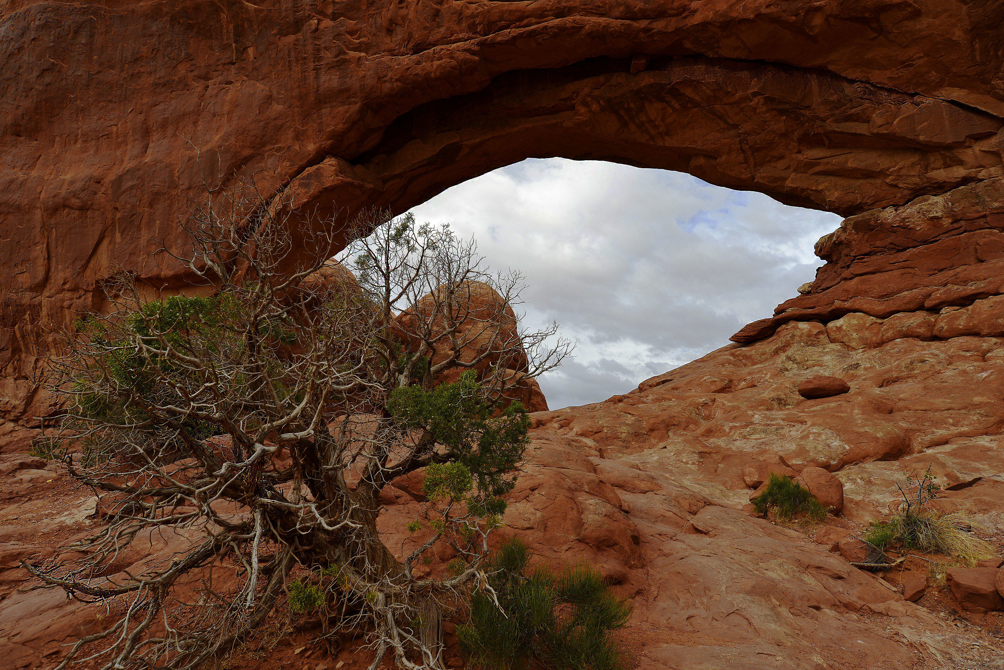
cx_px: 502
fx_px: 502
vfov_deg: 67.4
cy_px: 335
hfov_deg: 90.0
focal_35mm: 18
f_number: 8
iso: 100
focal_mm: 18
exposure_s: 1/250
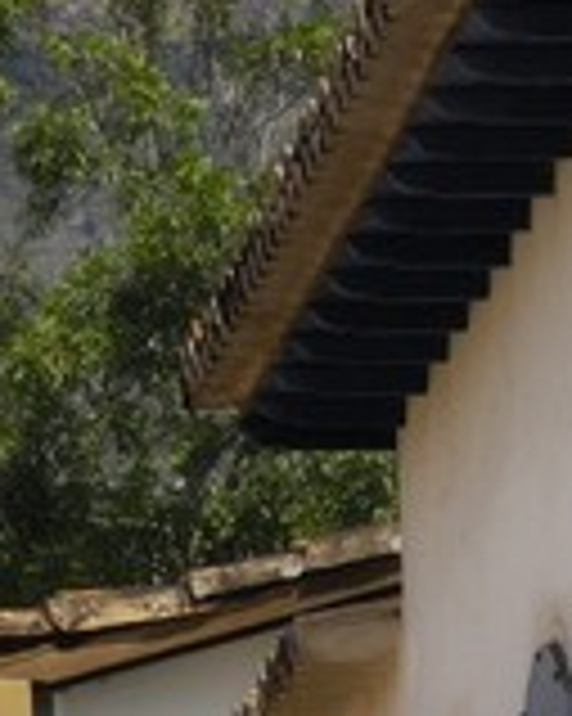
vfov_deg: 2.2
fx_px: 18619
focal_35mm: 879
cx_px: -2567
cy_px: 428
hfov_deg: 1.7
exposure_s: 1/160
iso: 100
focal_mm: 62
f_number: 10
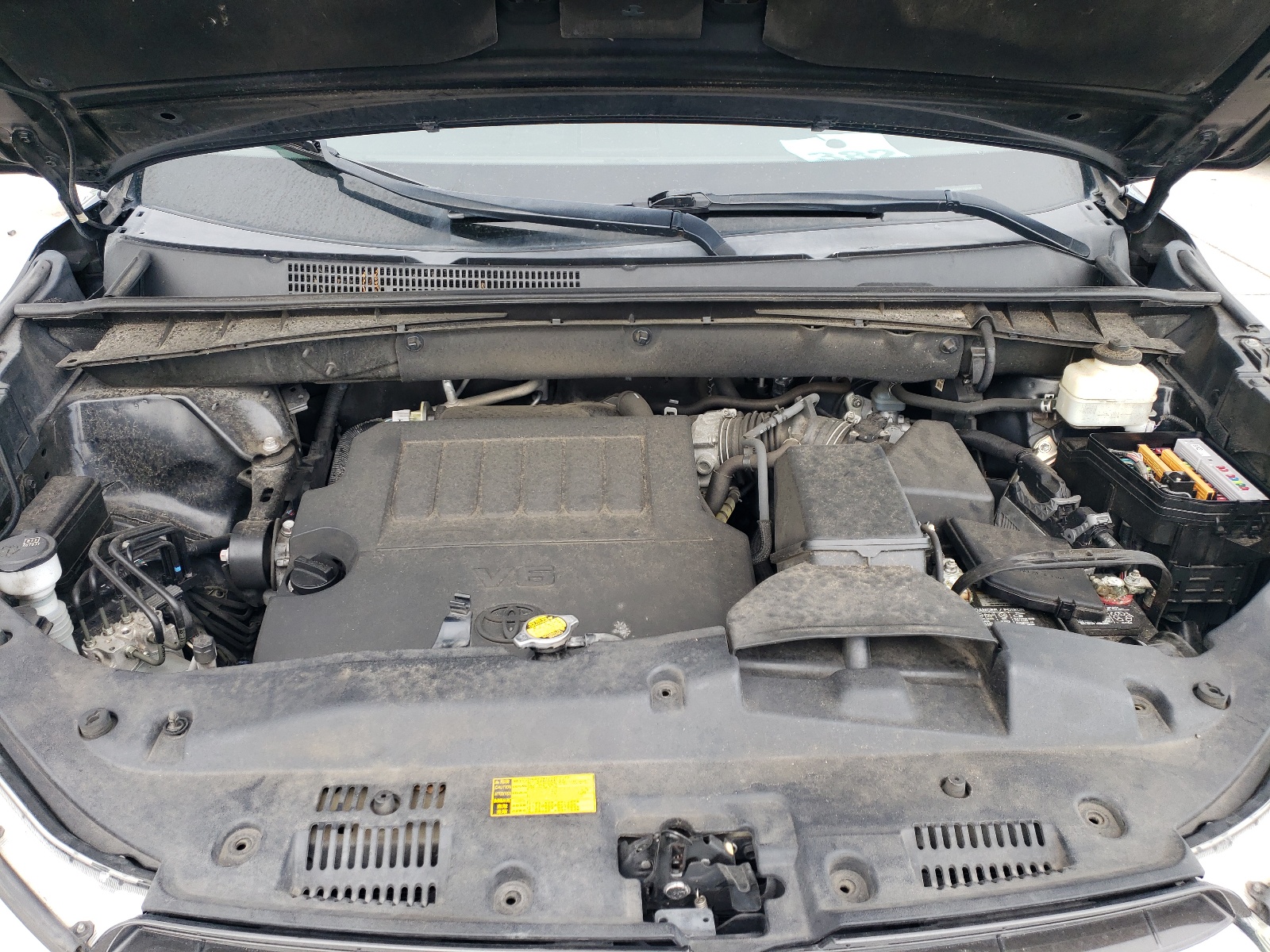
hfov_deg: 67.3
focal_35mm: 26
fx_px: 954
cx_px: 635
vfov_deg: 53.1
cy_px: 476
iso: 50
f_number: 1.5
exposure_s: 1/208
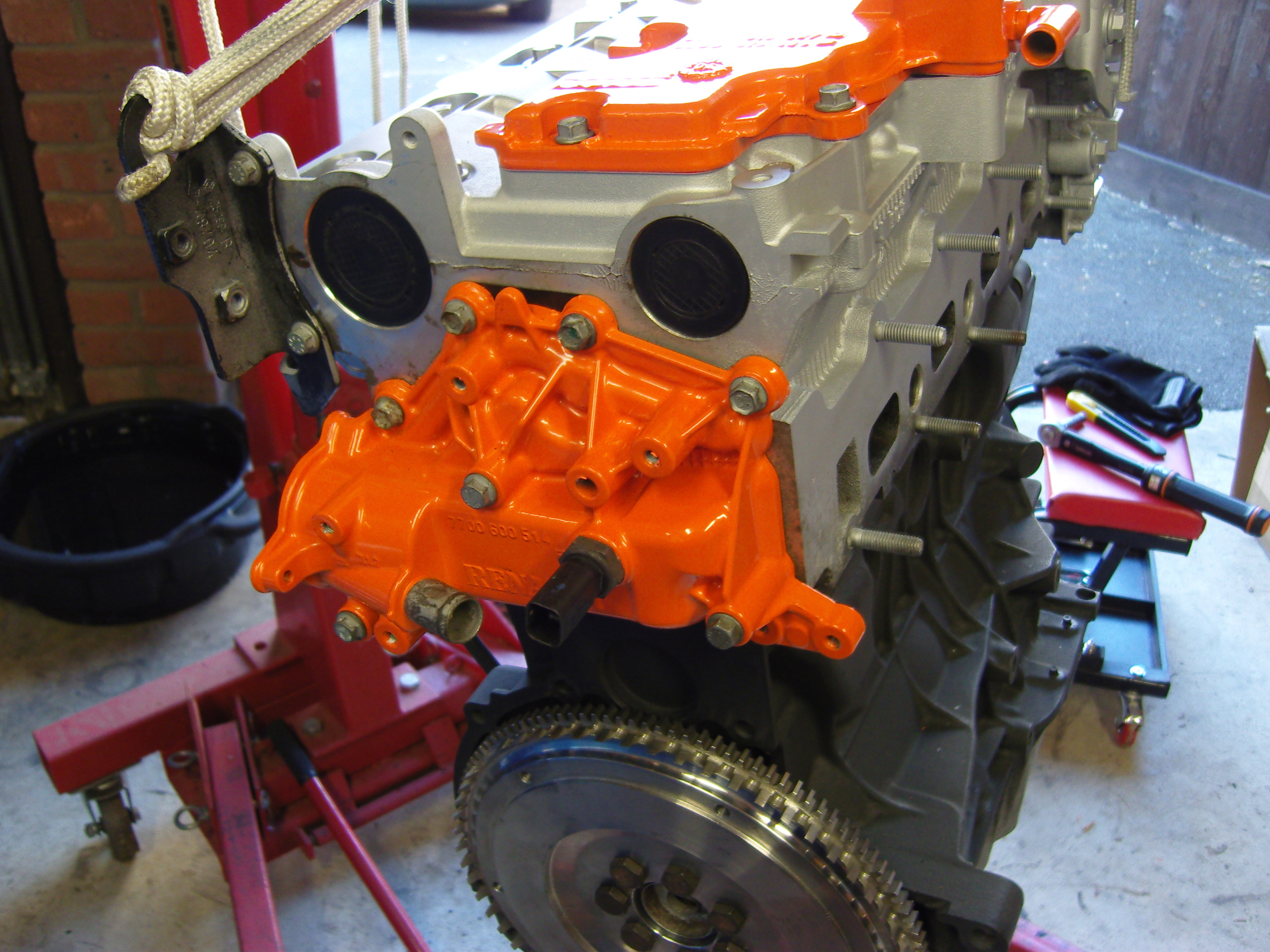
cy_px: 476
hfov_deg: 54.0
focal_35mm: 34
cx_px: 635
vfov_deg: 41.8
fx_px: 1247
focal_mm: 7.3
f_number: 2.8
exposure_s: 1/40
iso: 200
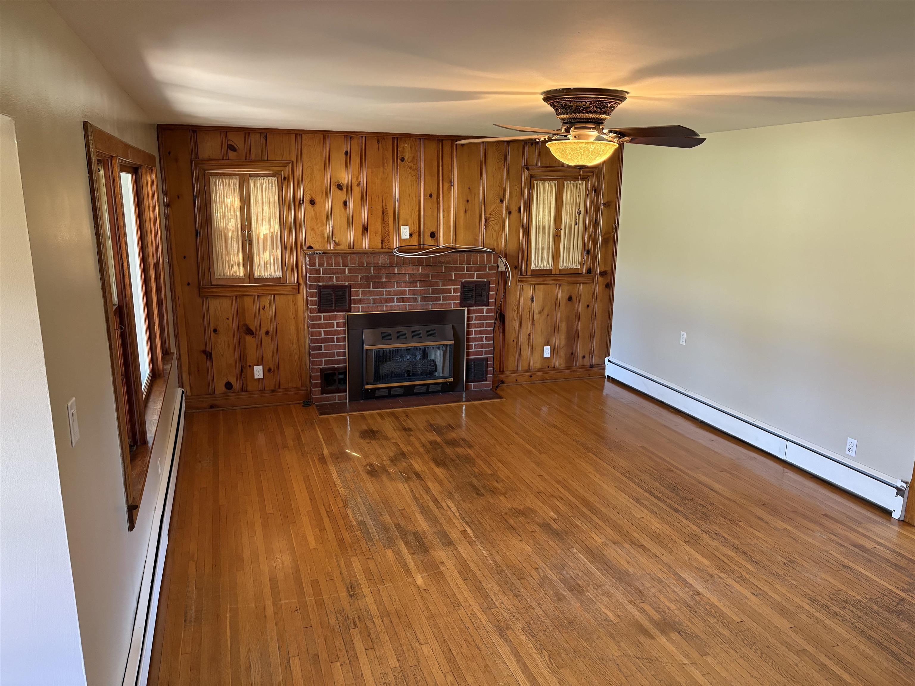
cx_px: 458
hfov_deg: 67.3
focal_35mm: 26
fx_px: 687
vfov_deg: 53.1
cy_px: 343
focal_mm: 5.96
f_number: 1.6
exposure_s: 1/60
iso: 250
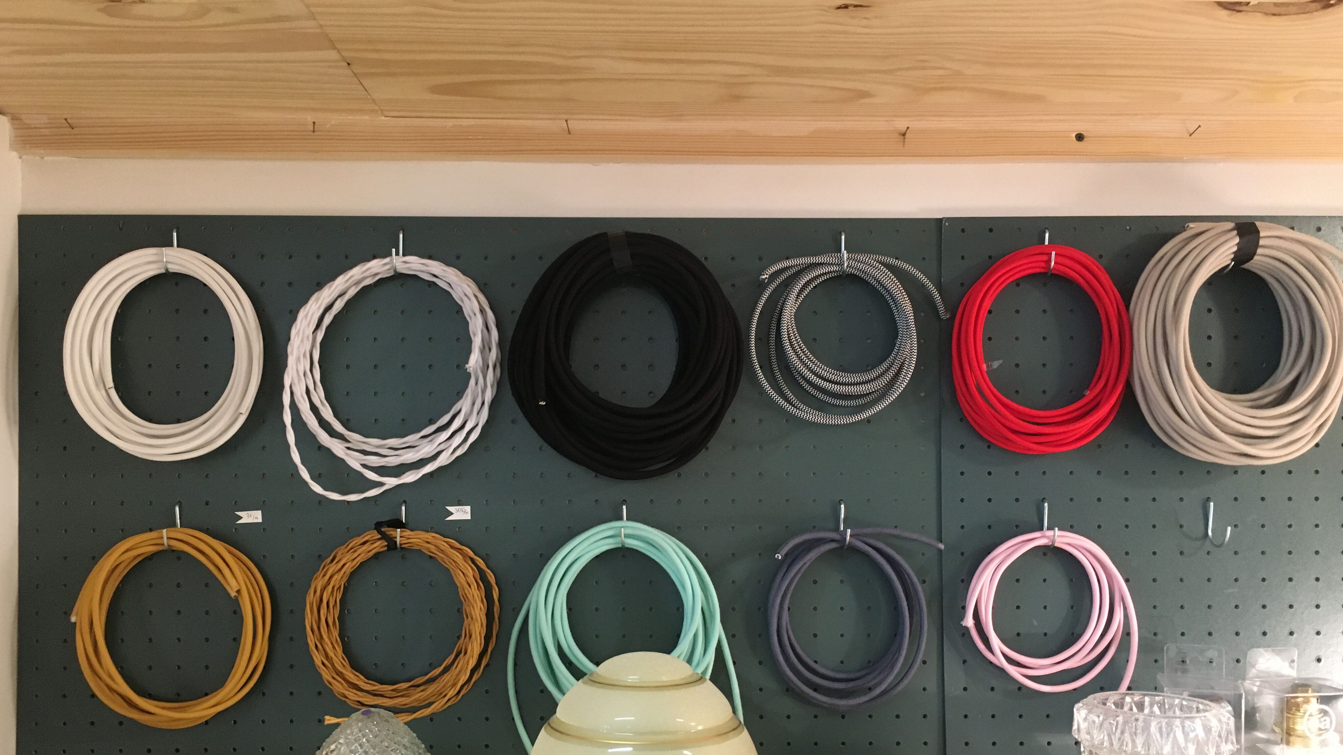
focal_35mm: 32
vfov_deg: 36.3
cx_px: 665
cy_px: 495
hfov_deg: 61.0
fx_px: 1140
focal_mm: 4.15
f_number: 2.2
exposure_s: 1/17
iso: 200
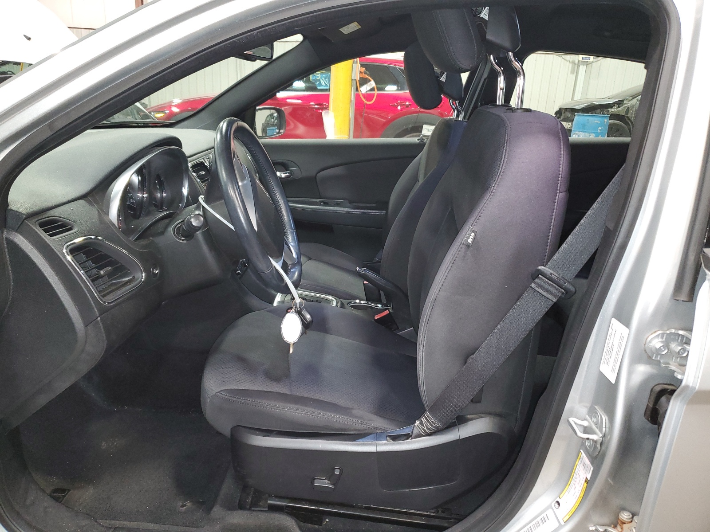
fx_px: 533
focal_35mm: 26
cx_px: 355
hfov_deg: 67.3
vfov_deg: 53.1
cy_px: 266
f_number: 1.5
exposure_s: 1/20
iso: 145
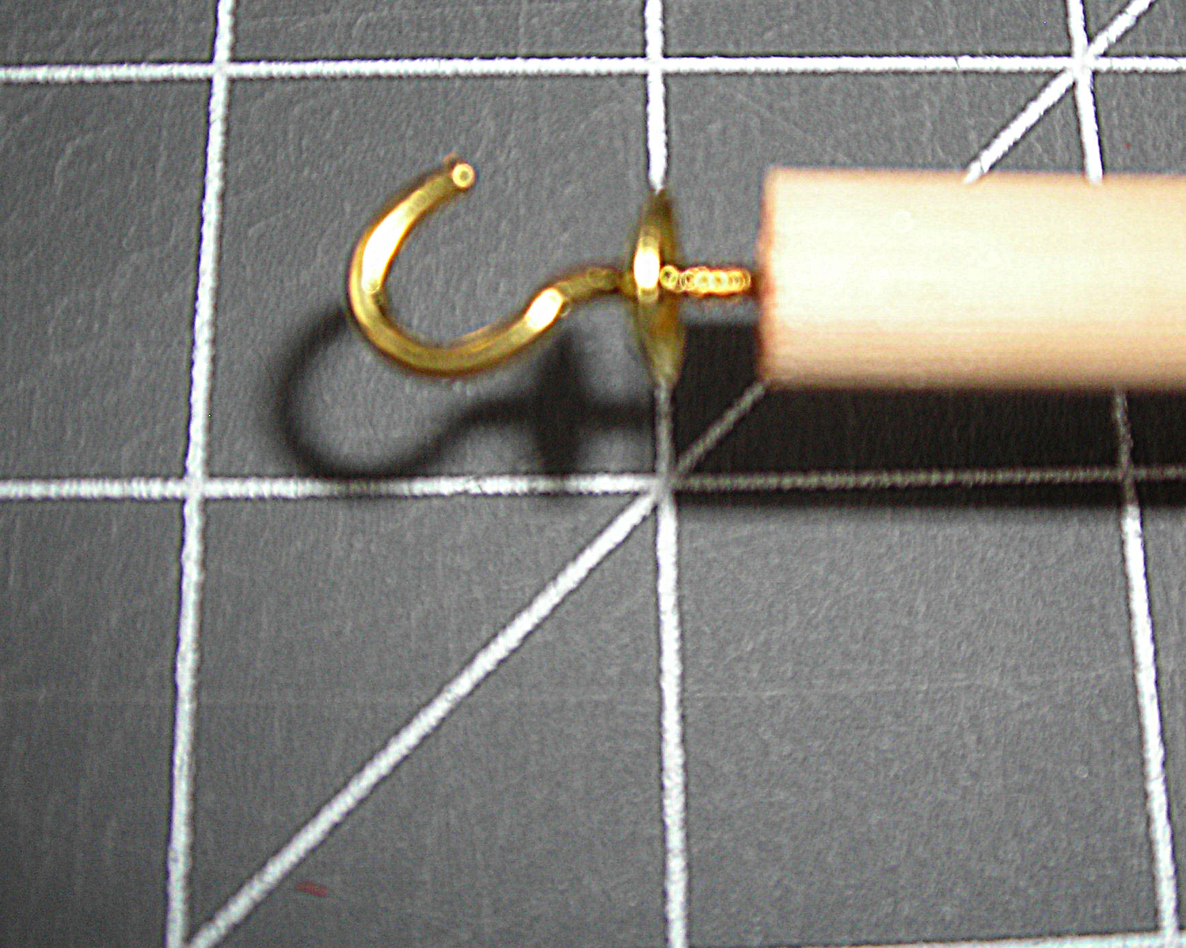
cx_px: 724
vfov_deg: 27.4
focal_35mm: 55
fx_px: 1930
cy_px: 304
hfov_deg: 34.0
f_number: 3.2
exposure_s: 1/60.1
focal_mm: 6.3
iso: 50
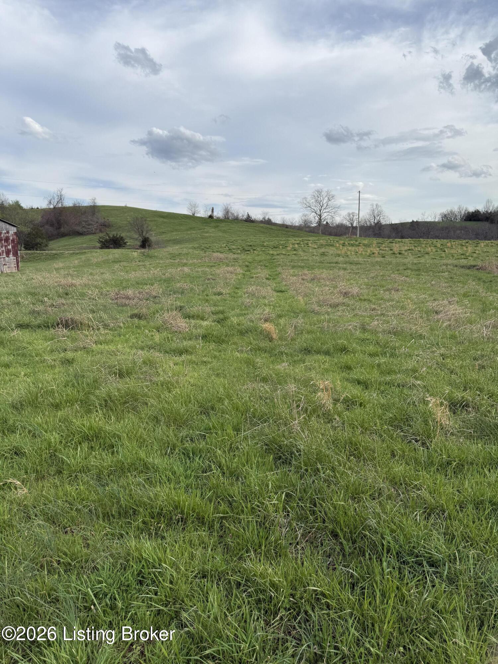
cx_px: 249
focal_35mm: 24
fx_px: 460
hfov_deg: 56.8
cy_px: 332
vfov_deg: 71.6
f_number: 1.78
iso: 80
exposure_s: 1/3425
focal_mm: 6.76
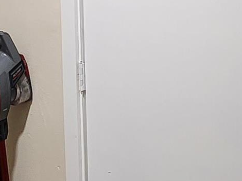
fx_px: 594
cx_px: 129
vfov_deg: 17.1
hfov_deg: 23.0
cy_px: 20
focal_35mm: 85
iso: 250
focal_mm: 2.2
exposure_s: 1/60
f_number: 2.2
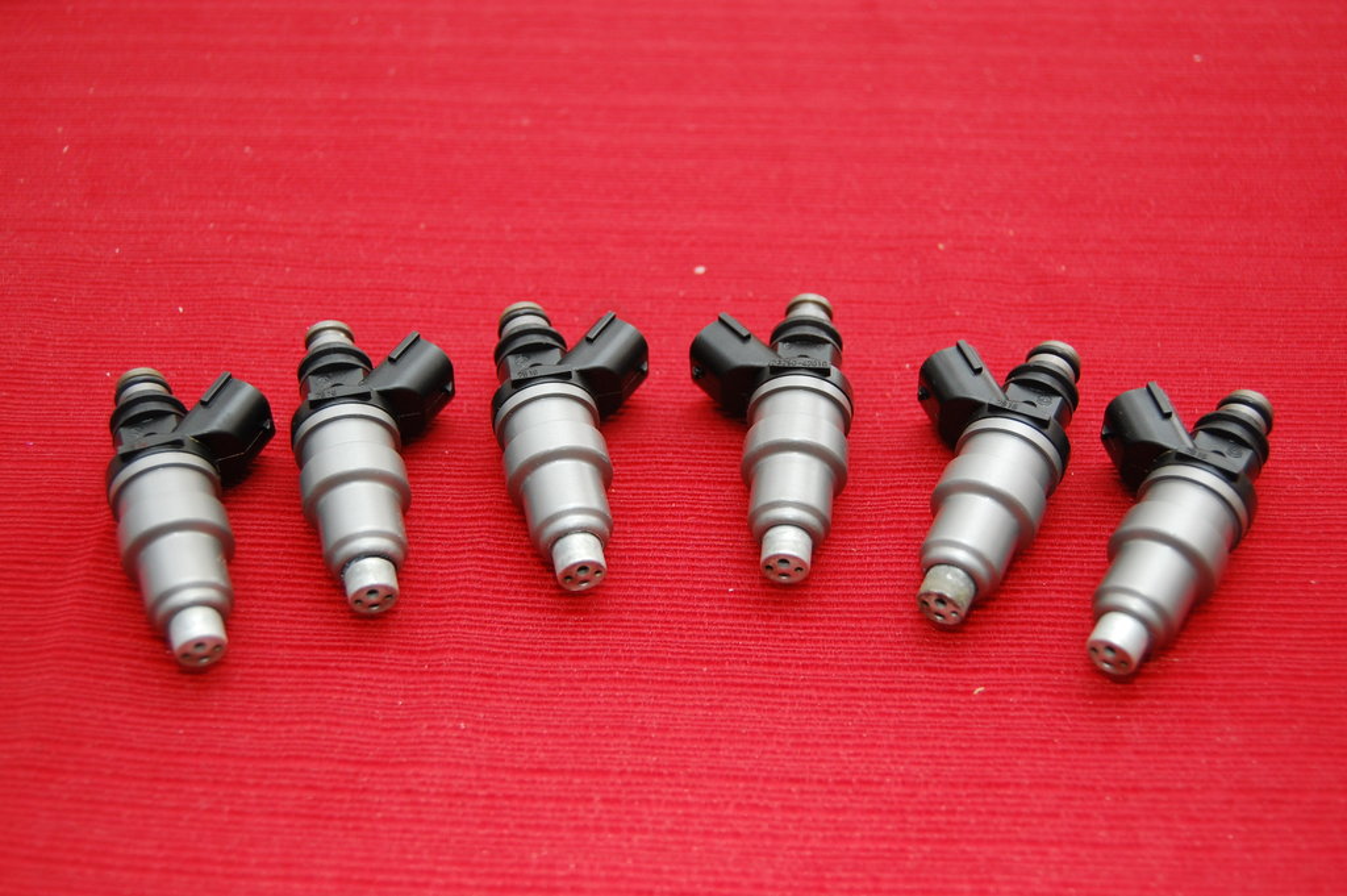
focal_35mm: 42
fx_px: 1570
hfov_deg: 46.4
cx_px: 674
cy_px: 448
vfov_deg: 31.8
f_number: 4.2
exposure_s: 1/60
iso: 400
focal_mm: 28
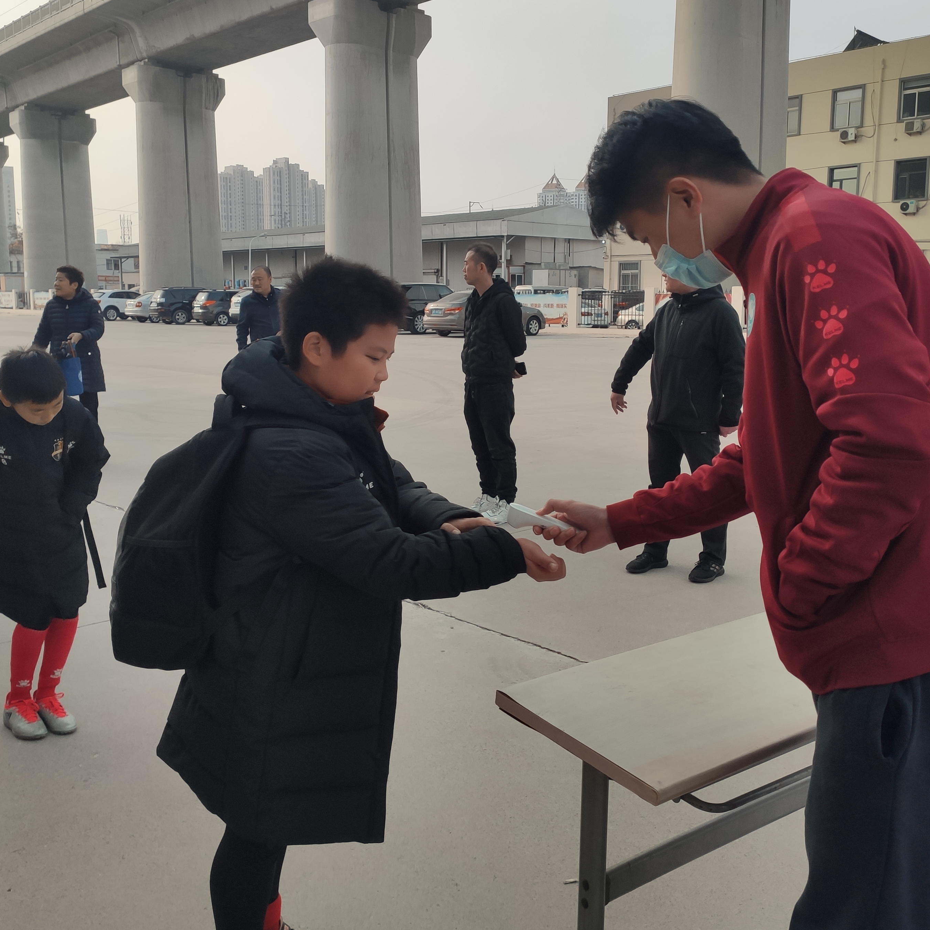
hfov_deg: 48.4
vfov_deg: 48.4
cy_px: 433
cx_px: 493
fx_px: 1033
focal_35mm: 34
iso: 112
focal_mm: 4.77
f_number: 1.75
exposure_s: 1/1436
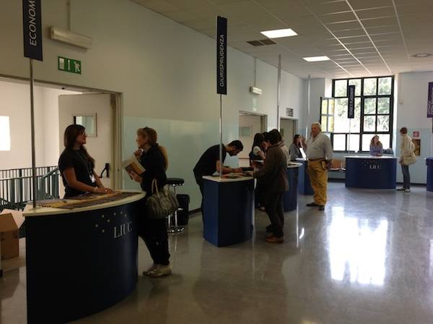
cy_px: 162
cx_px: 216
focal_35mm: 35
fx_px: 437
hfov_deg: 52.7
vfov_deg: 40.6
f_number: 2.4
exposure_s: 1/30
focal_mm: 4.28
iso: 64
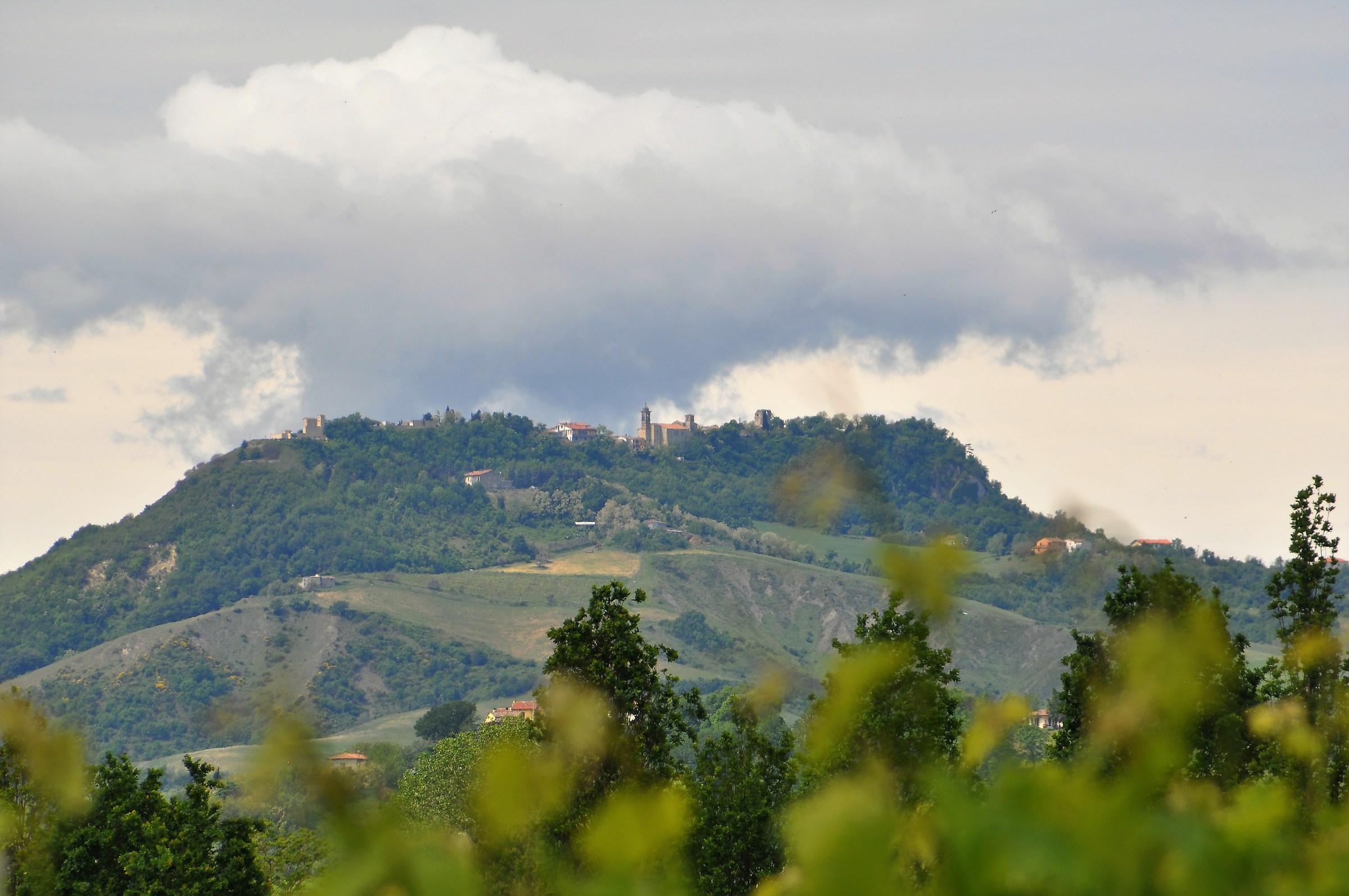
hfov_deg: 4.6
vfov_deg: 3.0
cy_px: 448
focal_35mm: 450
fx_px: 16842
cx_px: 674
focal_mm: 300
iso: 200
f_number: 11
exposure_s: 1/350
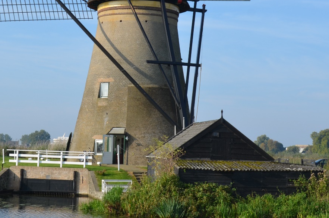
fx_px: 793
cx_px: 129
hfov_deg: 23.4
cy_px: 79
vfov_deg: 15.6
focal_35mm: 87
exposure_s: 1/250
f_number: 8
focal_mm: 32
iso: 160
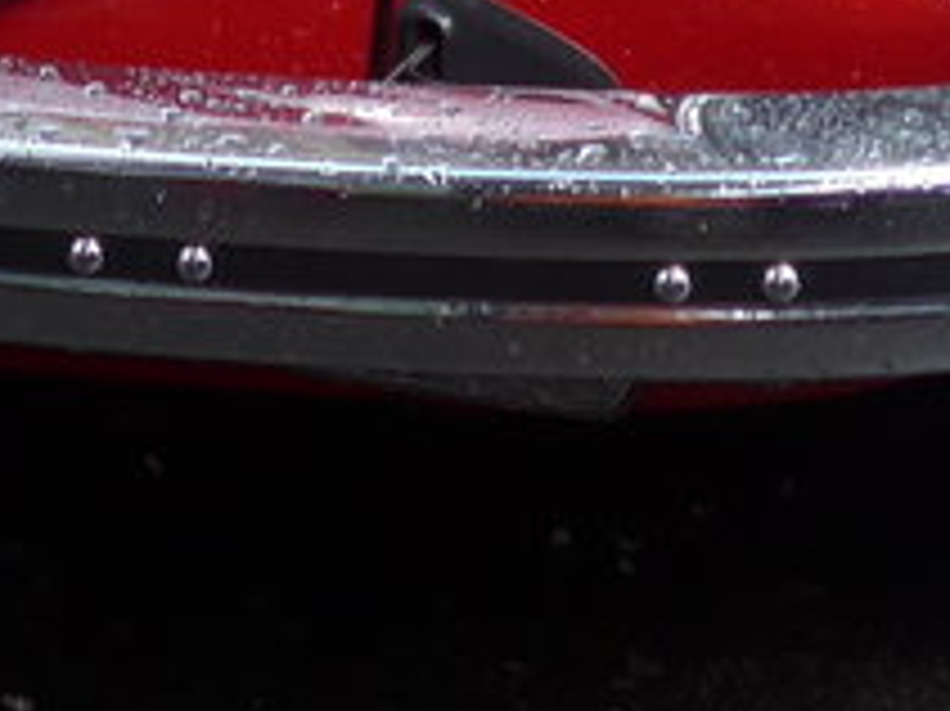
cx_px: 275
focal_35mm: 222
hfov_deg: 8.9
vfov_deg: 6.4
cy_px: -1026
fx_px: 6089
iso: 80
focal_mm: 8
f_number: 2.8
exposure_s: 1/640
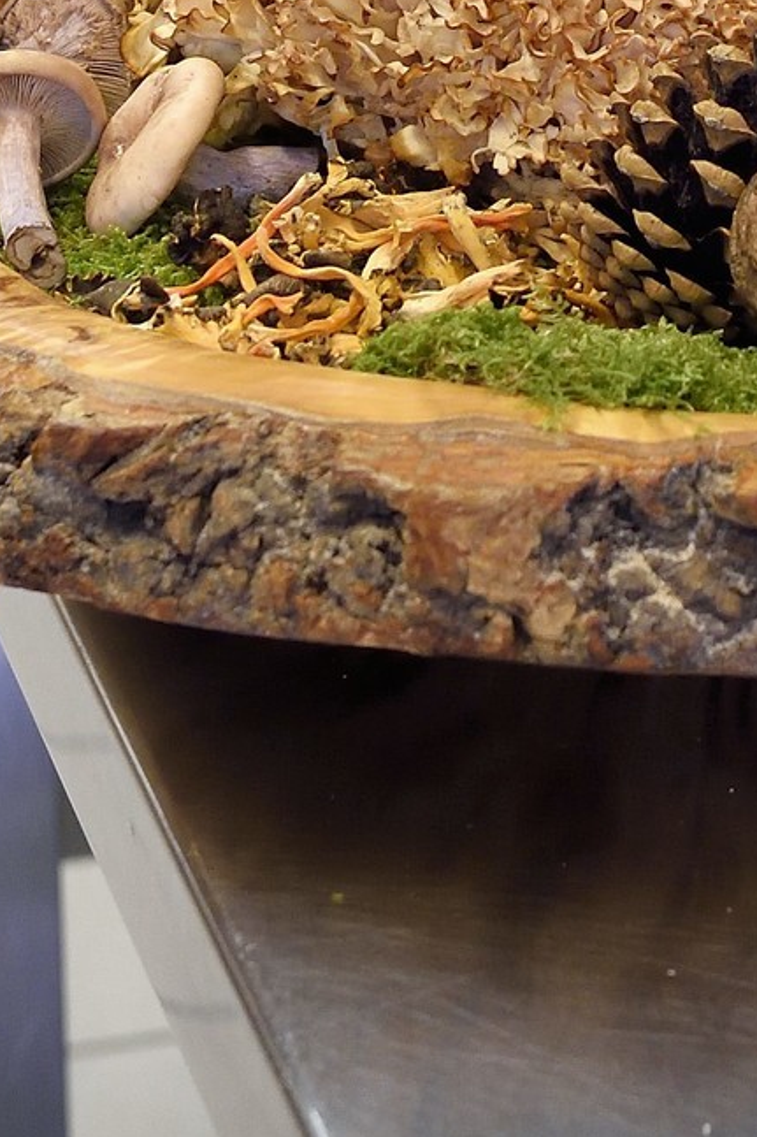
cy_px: -838
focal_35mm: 178
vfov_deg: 10.9
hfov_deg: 7.7
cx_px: 599
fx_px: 5617
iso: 1600
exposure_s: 1/80
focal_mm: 48
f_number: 5.6
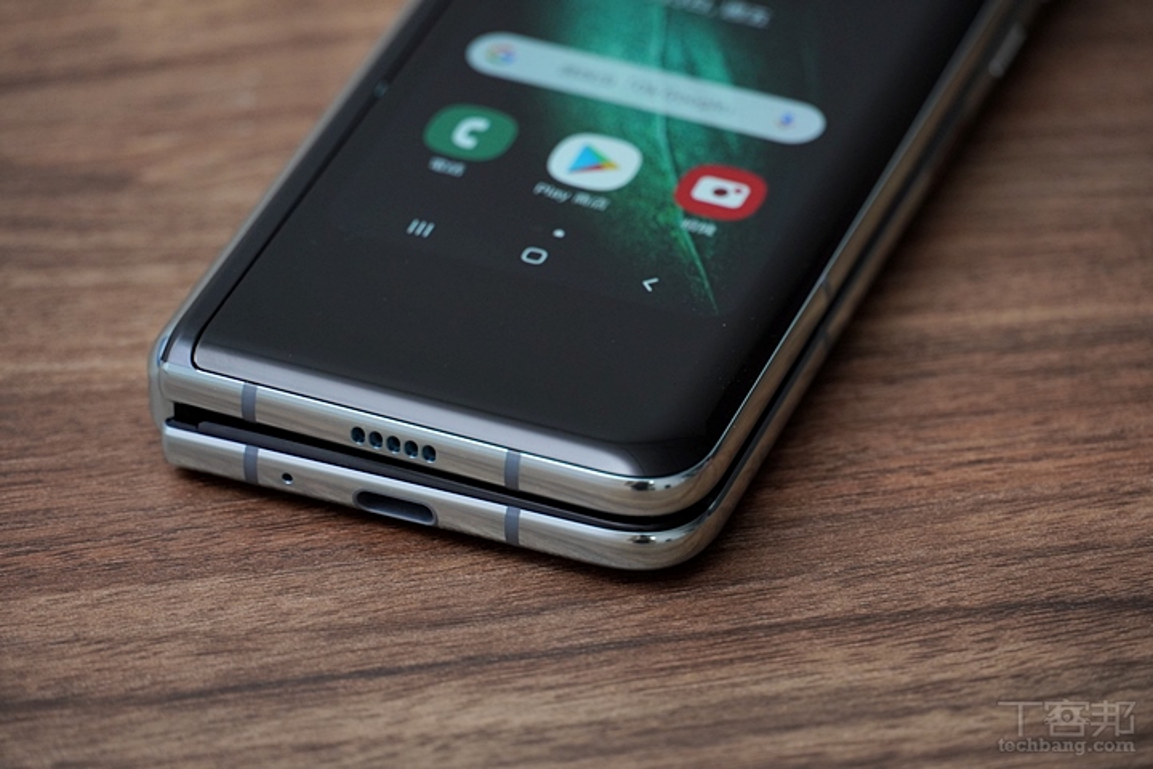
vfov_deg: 6.8
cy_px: 384
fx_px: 6485
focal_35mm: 202
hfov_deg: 10.2
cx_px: 576
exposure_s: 1/125
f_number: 5.6
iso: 800
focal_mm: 135
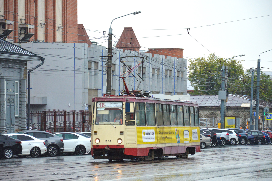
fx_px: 1190
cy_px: 90
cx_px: 136
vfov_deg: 8.7
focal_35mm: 158
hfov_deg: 13.0
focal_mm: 105
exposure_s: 1/250
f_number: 5.6
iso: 800
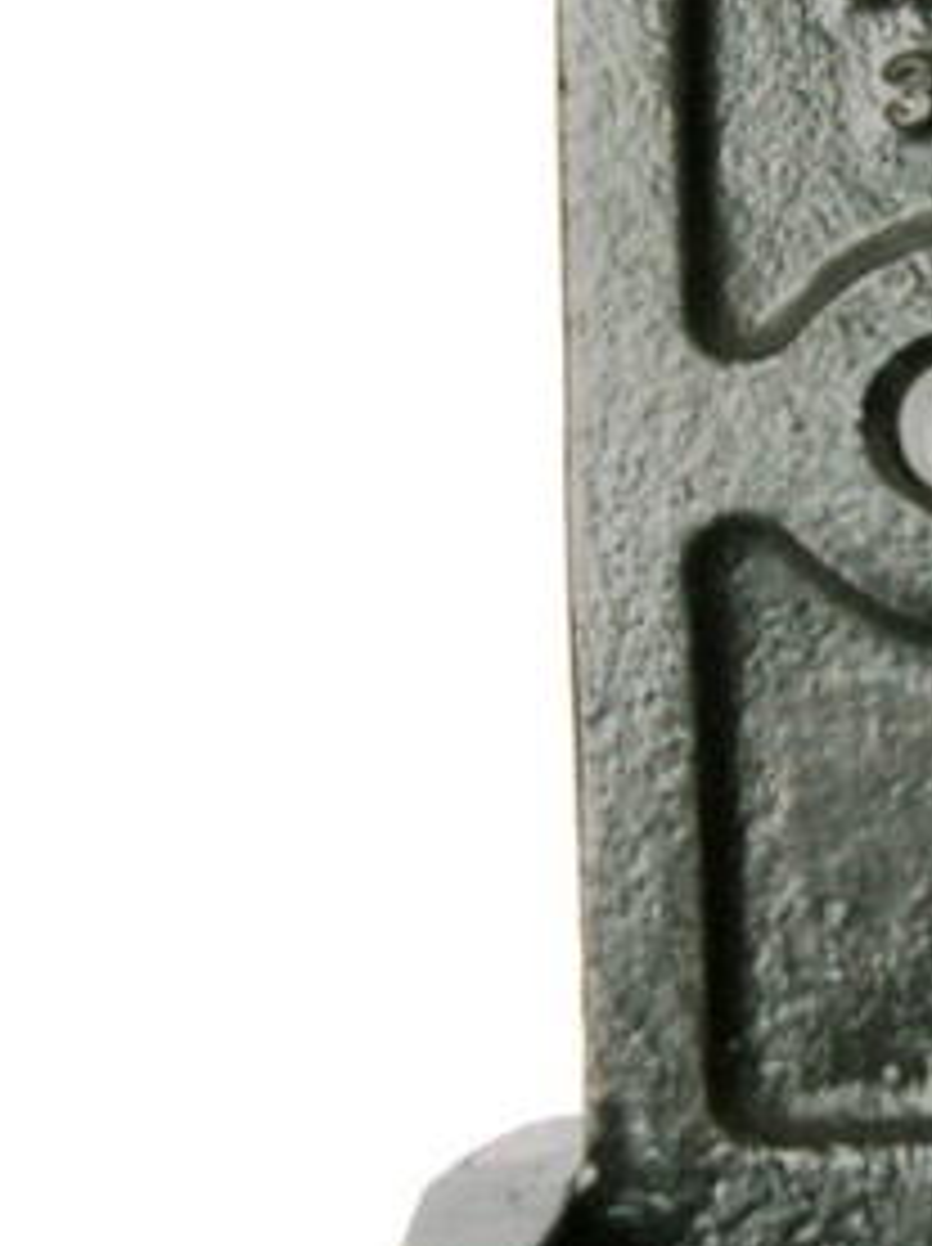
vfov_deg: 23.9
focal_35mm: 82
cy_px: 549
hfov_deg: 17.2
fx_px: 2951
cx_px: 1085
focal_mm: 5.7
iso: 50
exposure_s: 1/76.6
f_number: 2.9
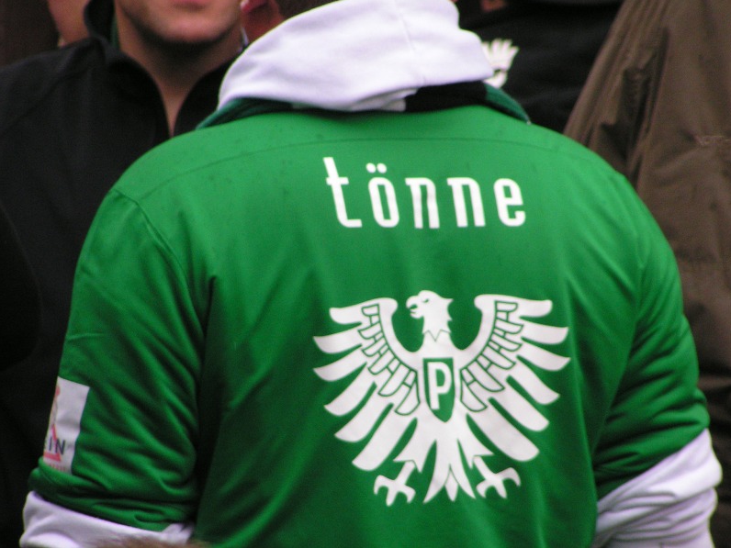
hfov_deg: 5.2
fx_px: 8067
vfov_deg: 3.9
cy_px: 274
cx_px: 366
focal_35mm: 382
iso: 200
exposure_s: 1/800
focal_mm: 58
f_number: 3.5
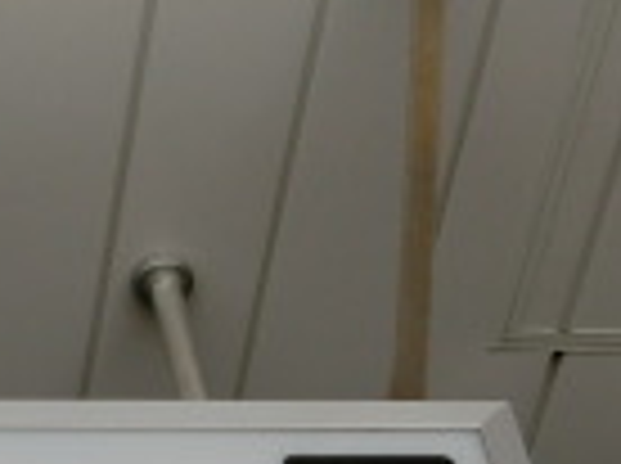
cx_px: -360
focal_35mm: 158
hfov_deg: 11.9
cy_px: 500
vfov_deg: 9.3
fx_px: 2830
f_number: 3.9
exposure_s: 1/200
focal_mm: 6
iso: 80
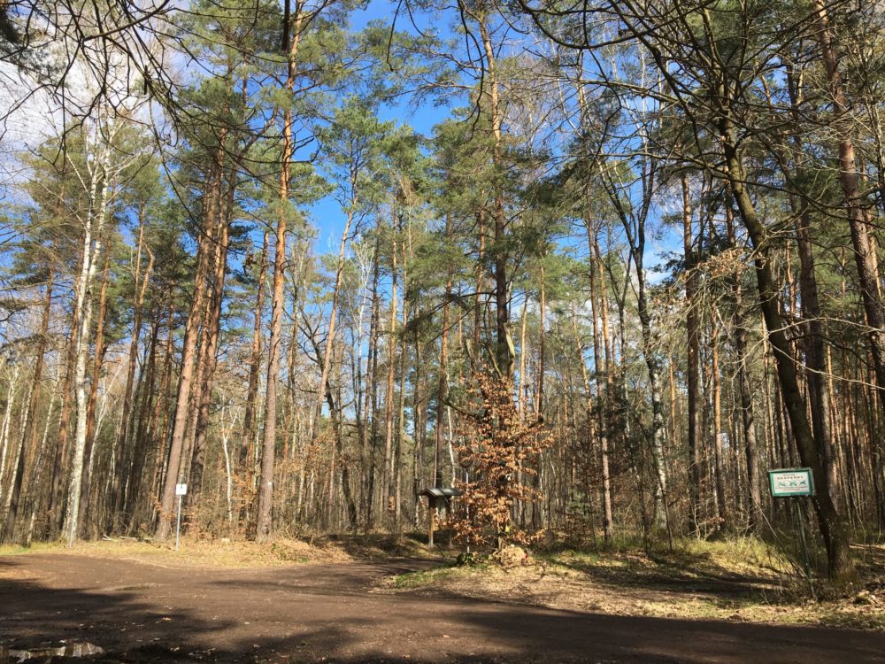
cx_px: 442
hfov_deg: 61.7
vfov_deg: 48.2
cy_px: 332
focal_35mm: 29
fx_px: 741
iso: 25
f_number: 2.2
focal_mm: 4.15
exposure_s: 1/725
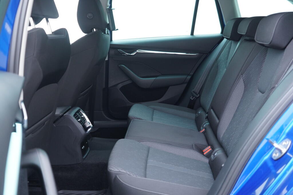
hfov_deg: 53.1
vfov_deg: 36.9
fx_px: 293
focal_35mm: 36
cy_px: 98
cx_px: 146
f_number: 2.8
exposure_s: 1/40
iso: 500
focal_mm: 24
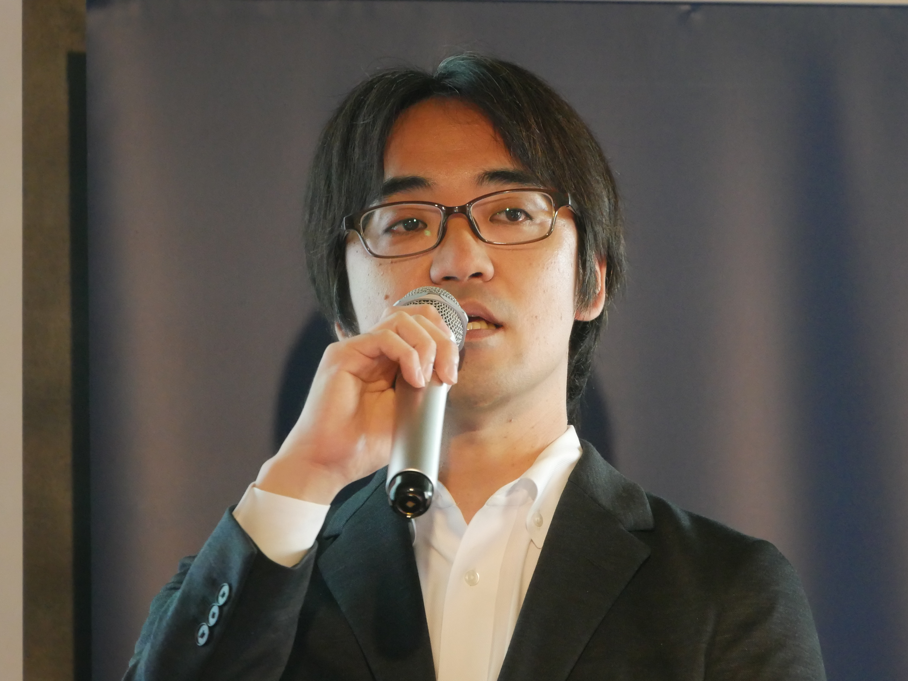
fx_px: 10099
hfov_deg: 5.1
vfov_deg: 3.9
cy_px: 340
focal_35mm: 385
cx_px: 454
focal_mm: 175
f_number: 5.6
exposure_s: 1/40
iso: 3200
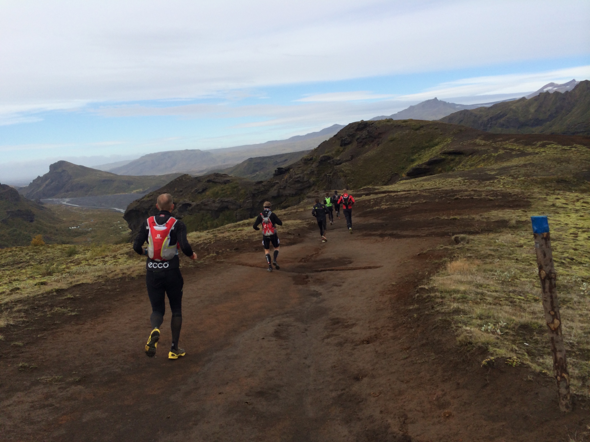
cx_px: 295
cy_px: 221
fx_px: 511
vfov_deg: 46.8
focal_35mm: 30
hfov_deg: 60.0
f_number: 2.2
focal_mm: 4.12
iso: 32
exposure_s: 1/1709
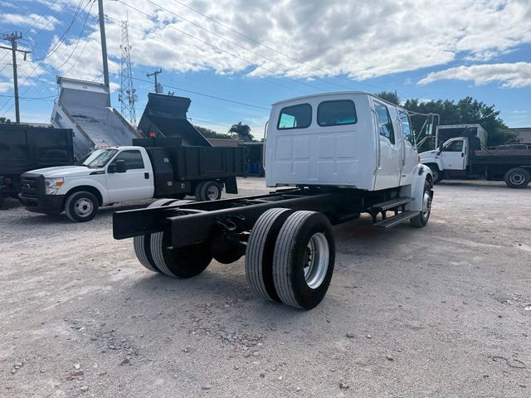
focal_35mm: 24
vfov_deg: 56.8
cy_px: 199
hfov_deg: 71.6
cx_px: 266
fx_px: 368
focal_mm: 6.76
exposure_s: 1/7353
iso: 80
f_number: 1.78
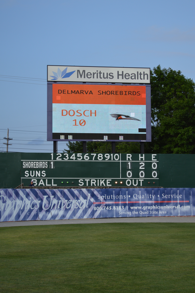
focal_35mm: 82
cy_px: 146
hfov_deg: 16.5
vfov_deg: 24.6
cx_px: 98
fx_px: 671
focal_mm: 55
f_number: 7.1
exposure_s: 1/200
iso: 100
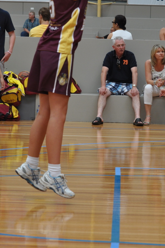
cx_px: 77
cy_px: 74
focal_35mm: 165
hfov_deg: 8.3
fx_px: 1137
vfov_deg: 12.4
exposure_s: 1/125
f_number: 5.6
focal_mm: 70
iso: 500
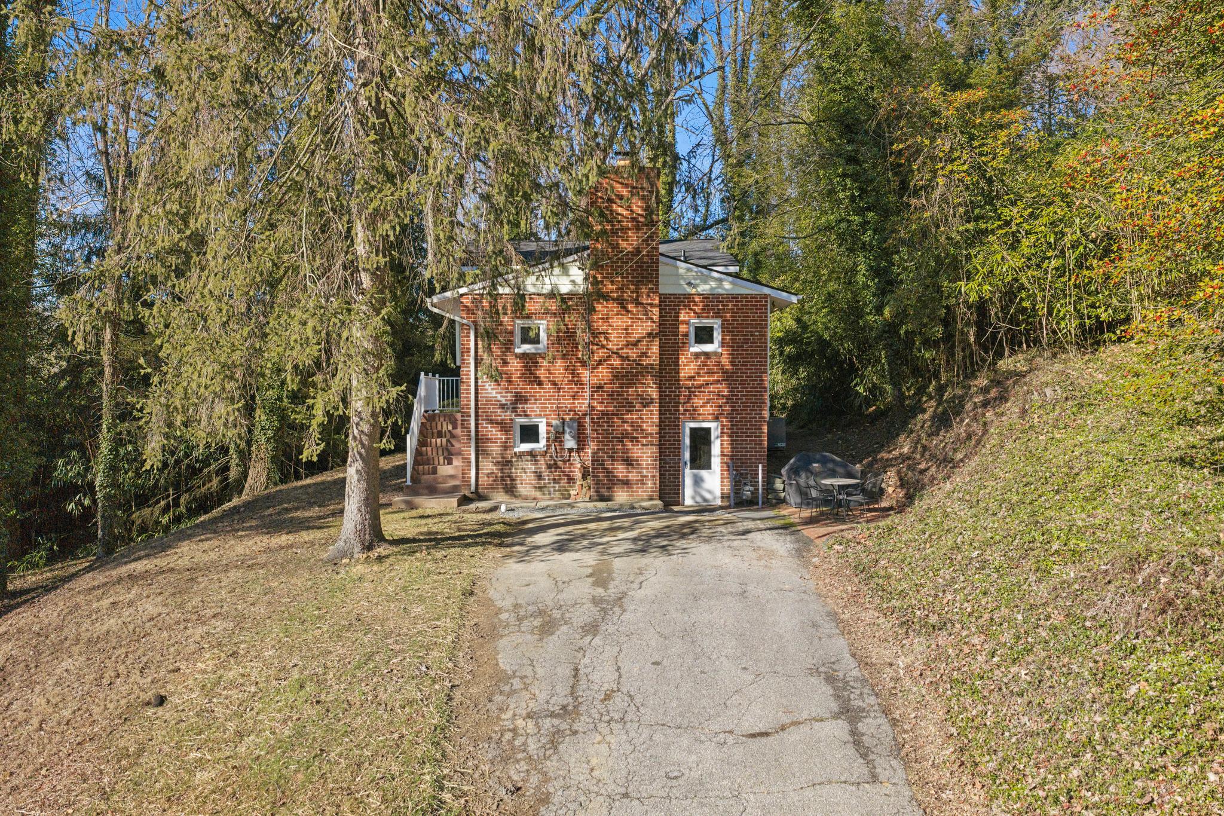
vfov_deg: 46.4
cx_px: 612
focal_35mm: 28
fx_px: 952
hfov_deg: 65.5
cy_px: 408
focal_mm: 14.45
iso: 1250
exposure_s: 1/400
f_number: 2.8
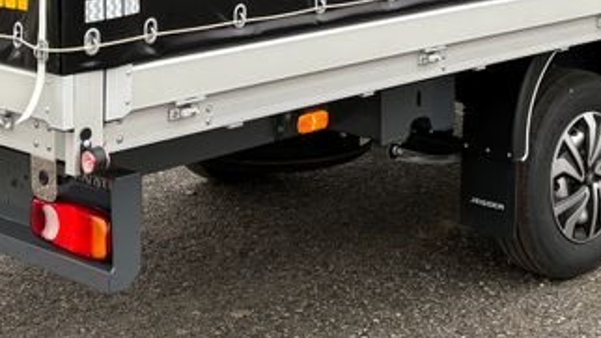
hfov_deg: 23.6
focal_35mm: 90
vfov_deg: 12.1
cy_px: -316
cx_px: 388
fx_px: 1434
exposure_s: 1/166
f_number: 1.6
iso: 50
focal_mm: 5.96
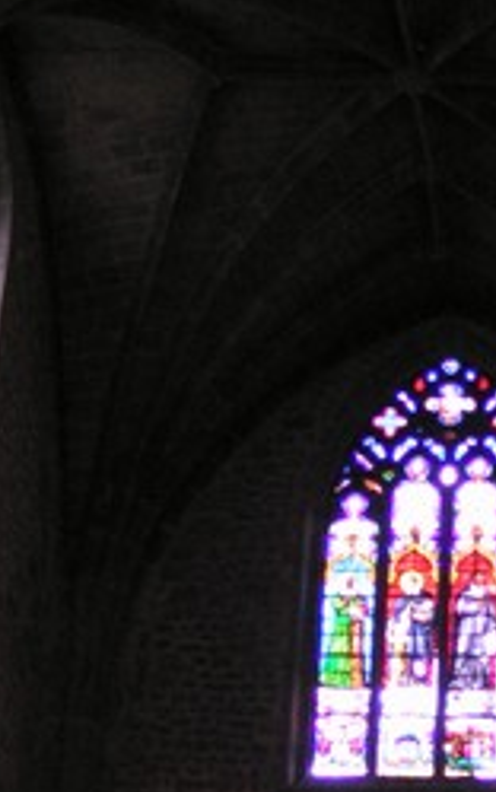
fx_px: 2137
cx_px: 464
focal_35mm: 99
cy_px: 593
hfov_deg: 13.1
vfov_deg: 20.8
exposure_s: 1/30
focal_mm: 5.8
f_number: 2.8
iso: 200
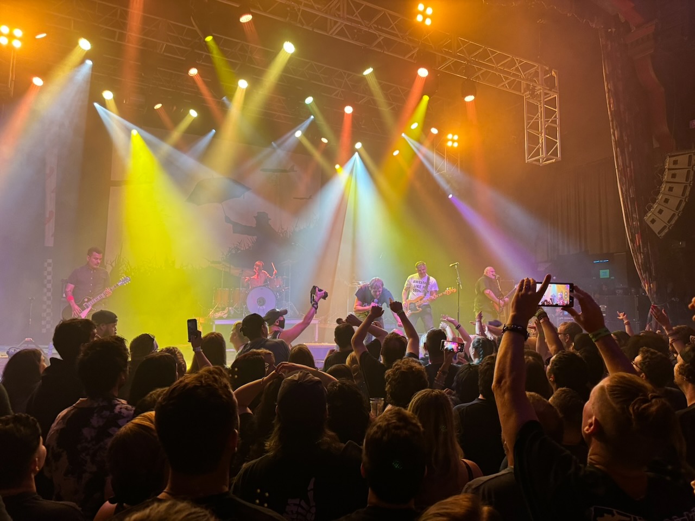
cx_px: 348
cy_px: 260
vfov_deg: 56.8
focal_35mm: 24
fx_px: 482
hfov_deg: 71.6
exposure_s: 1/60
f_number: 1.78
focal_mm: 6.76
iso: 320
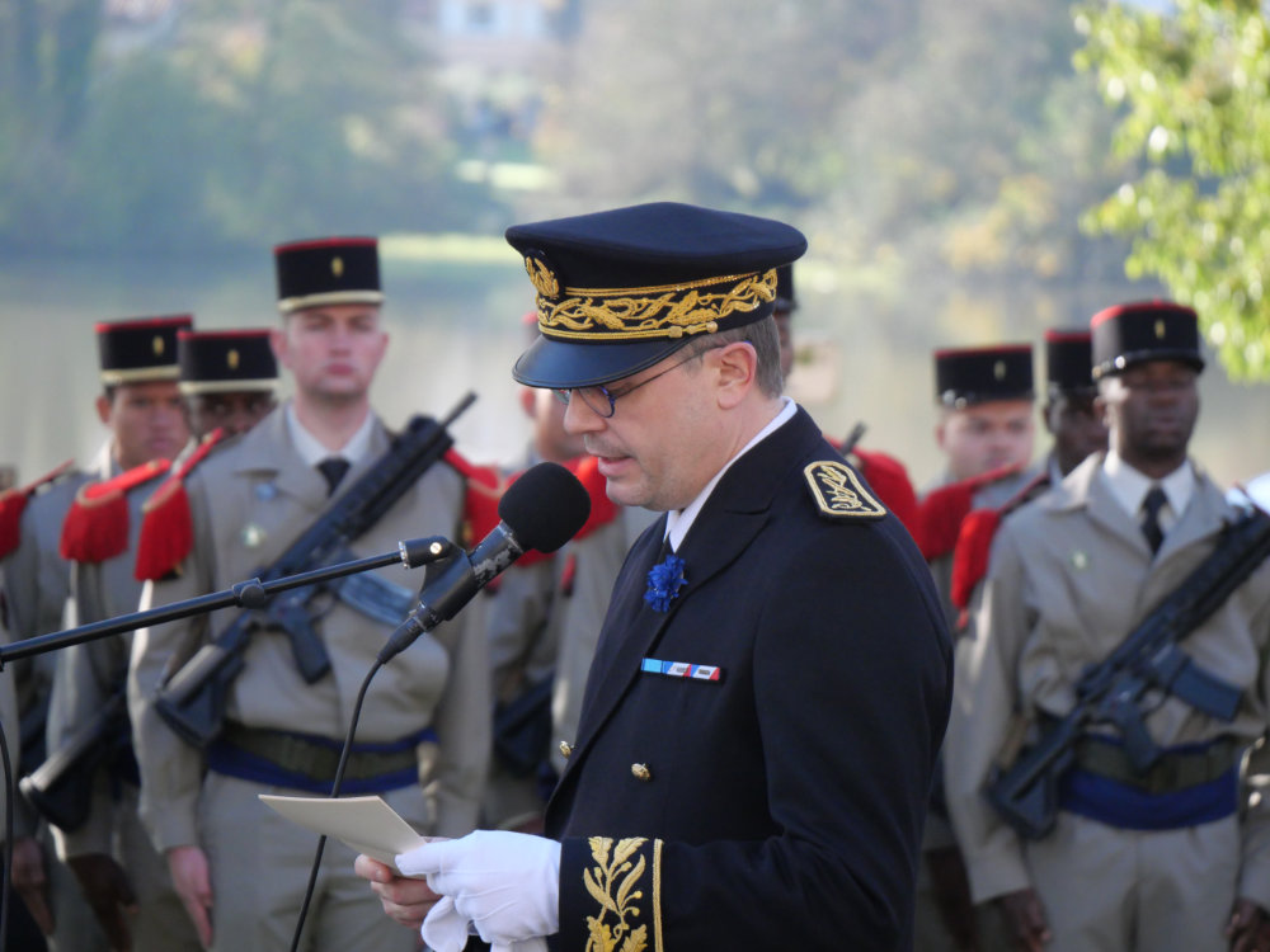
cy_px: 476
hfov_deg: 8.7
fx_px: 8365
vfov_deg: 6.5
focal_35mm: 228
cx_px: 635
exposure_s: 1/1000
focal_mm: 114
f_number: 5.6
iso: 2000
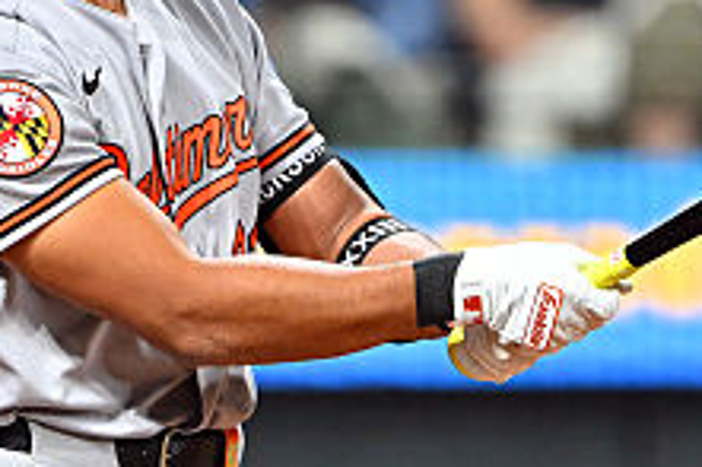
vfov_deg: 0.7
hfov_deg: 1.1
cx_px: 162
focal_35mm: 1855
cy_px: 621
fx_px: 36145
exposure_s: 1/1600
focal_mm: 400
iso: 2500
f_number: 2.8
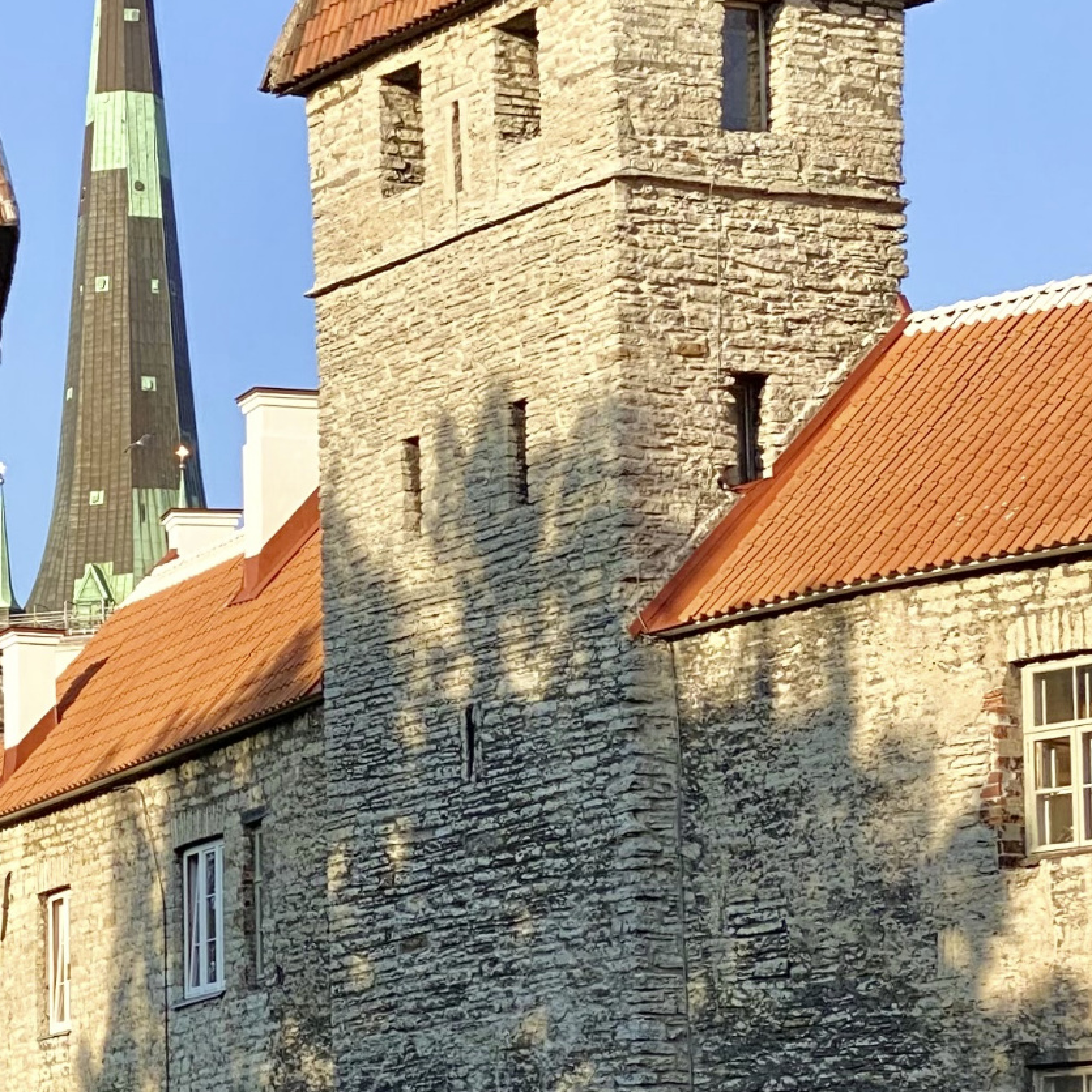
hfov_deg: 13.1
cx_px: 106
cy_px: 422
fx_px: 4711
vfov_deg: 13.2
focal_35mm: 132
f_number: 2
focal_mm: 6
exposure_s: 1/959
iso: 20
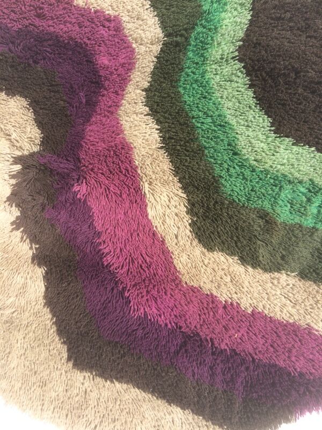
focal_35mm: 29
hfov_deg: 48.2
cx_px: 161
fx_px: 360
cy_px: 215
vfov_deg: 61.7
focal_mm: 4.15
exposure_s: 1/1244
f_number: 2.2
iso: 32
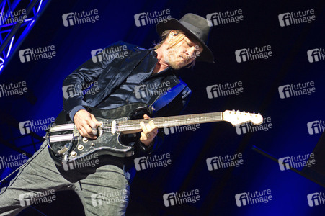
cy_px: 108
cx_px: 162
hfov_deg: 28.9
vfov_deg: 19.4
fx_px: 631
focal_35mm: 70
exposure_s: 1/160
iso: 1600
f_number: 4
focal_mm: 70
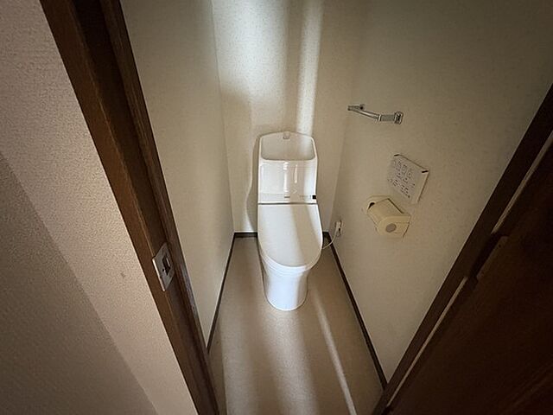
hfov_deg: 102.1
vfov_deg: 85.7
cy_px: 208
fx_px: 224
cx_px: 276
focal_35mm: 14
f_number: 2.2
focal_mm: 2.22
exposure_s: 1/32
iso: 1000
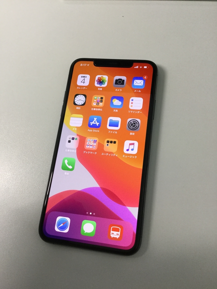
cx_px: 108
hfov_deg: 45.4
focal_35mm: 31
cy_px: 144
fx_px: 259
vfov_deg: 58.4
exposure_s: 1/30
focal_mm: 3.3
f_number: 2.4
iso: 100
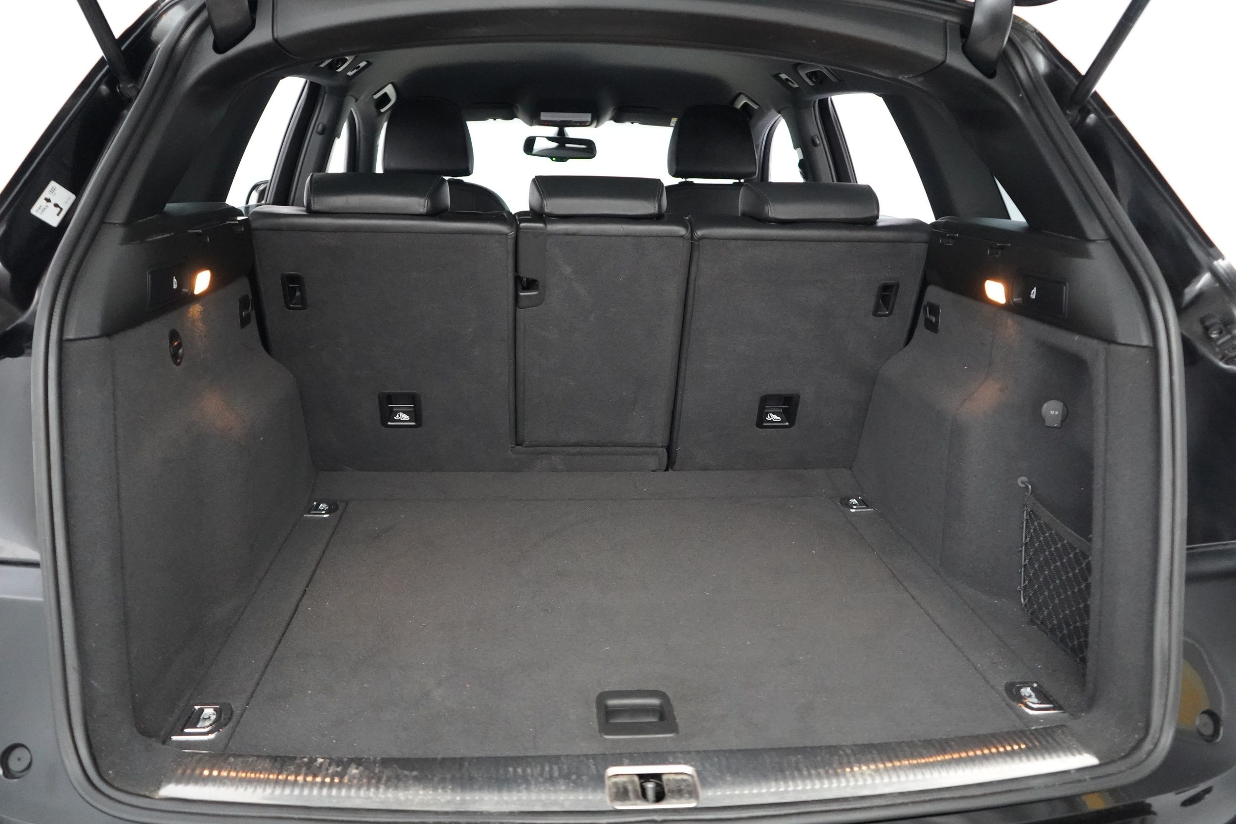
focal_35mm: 28
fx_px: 961
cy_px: 412
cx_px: 618
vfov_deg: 46.4
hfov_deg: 65.5
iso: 12800
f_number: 3.5
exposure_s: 1/100
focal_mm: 28
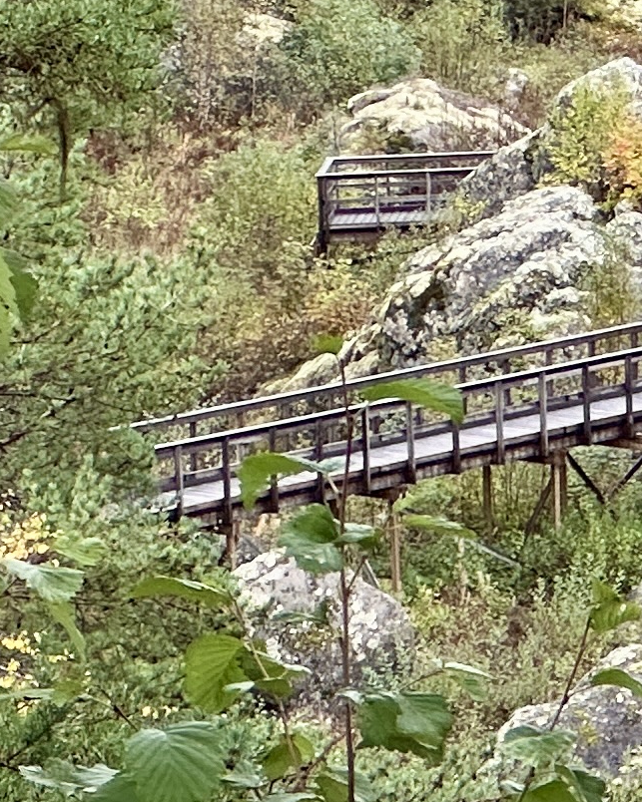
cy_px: -699
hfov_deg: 4.0
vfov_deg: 5.1
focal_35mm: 377
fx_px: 8956
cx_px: 1928
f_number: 2.8
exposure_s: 1/99
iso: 80
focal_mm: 9
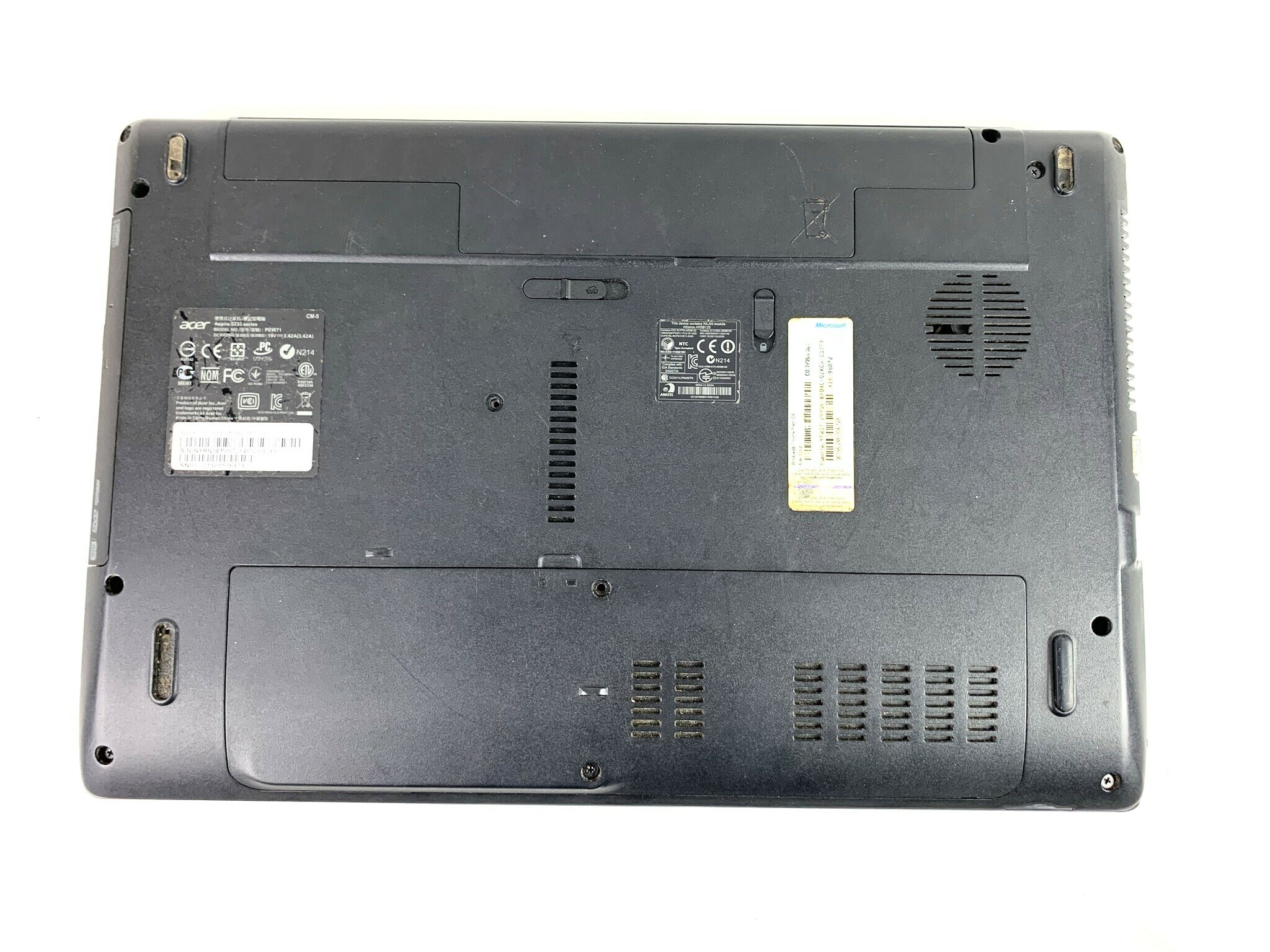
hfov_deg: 67.3
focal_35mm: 26
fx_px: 954
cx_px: 635
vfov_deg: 53.1
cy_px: 476
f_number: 1.8
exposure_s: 1/100
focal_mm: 4.25
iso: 64
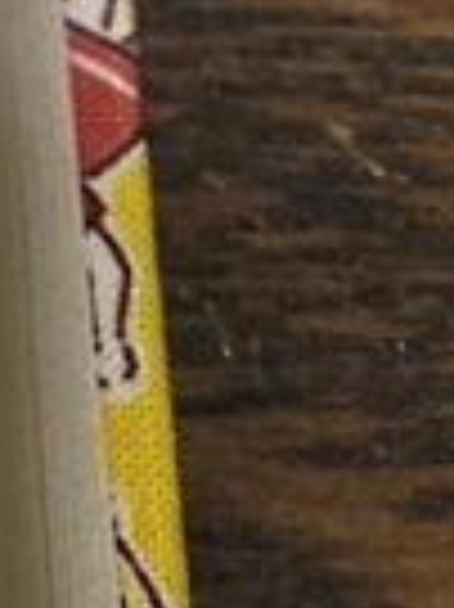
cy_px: -1410
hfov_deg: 6.9
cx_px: -818
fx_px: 3450
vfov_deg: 8.1
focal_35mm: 197
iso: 100
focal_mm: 4.25
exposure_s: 1/100
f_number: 1.8
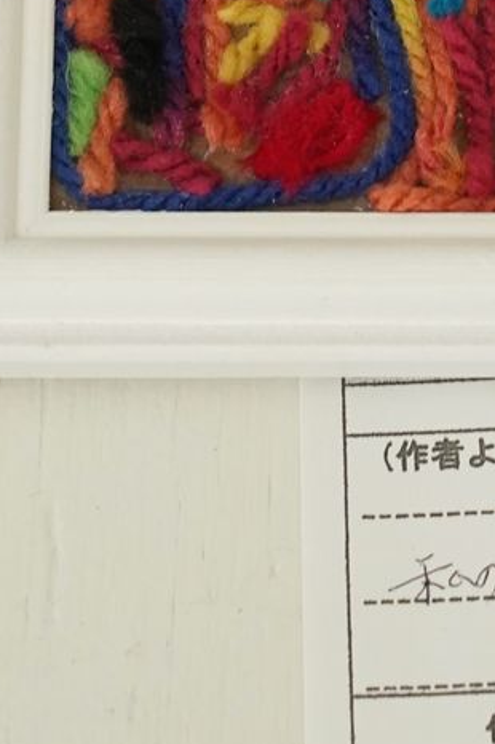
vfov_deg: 5.9
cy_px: -247
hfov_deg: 4.0
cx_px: 651
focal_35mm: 344
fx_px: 7105
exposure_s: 1/50
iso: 3200
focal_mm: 89
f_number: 8
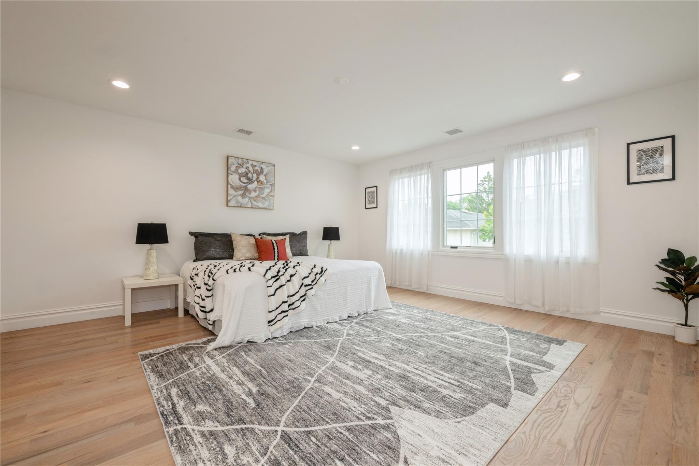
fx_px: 291
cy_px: 233
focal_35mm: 15
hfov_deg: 100.4
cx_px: 350
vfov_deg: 77.3
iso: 400
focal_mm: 15
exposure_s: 1/25
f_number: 11
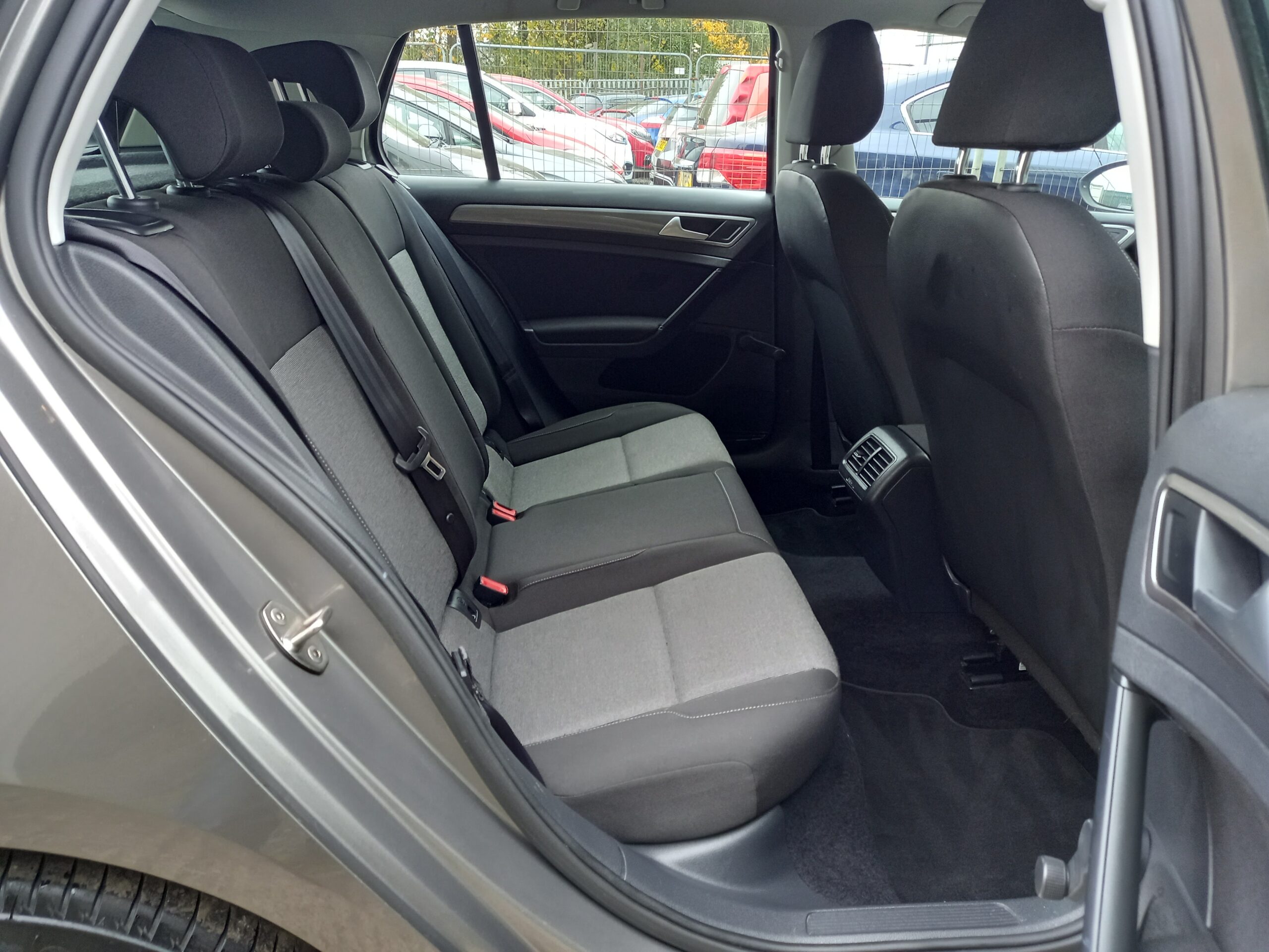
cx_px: 634
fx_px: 916
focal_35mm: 25
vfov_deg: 54.9
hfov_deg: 69.4
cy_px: 476
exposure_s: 1/30
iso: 200
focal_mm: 4.6
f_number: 2
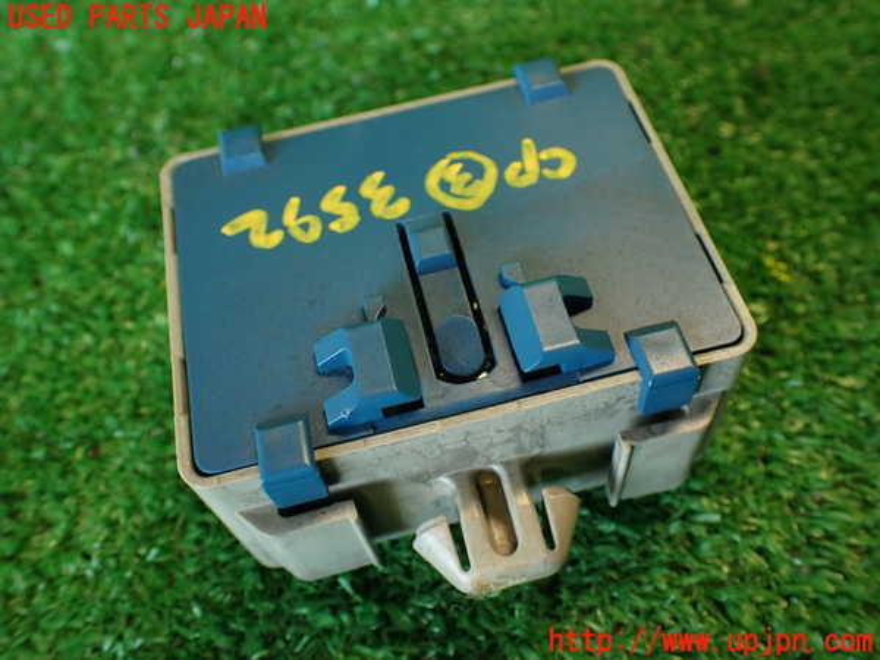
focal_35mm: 32
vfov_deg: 44.2
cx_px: 440
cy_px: 330
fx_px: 813
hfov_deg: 56.8
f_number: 2.4
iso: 200
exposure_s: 1/30
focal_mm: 5.79
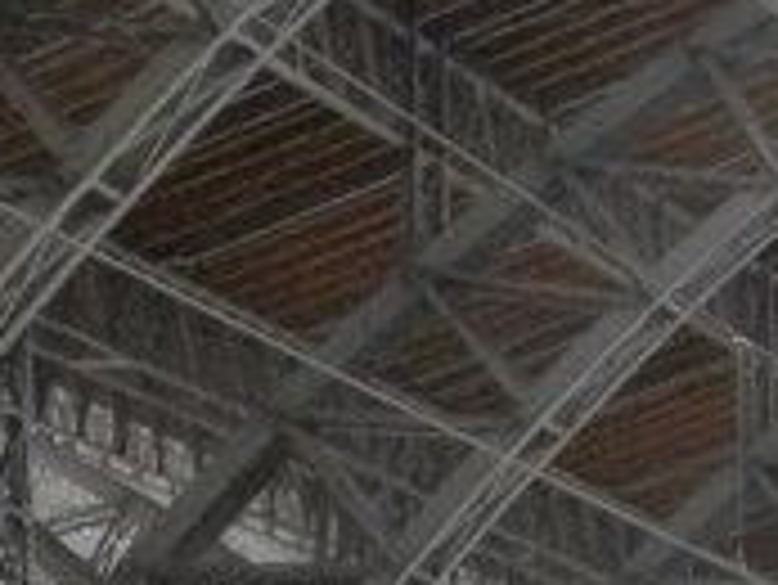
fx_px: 7332
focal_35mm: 326
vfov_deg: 4.5
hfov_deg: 6.0
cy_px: 1332
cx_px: -297
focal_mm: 8.4
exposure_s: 1/50
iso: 320
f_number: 3.6
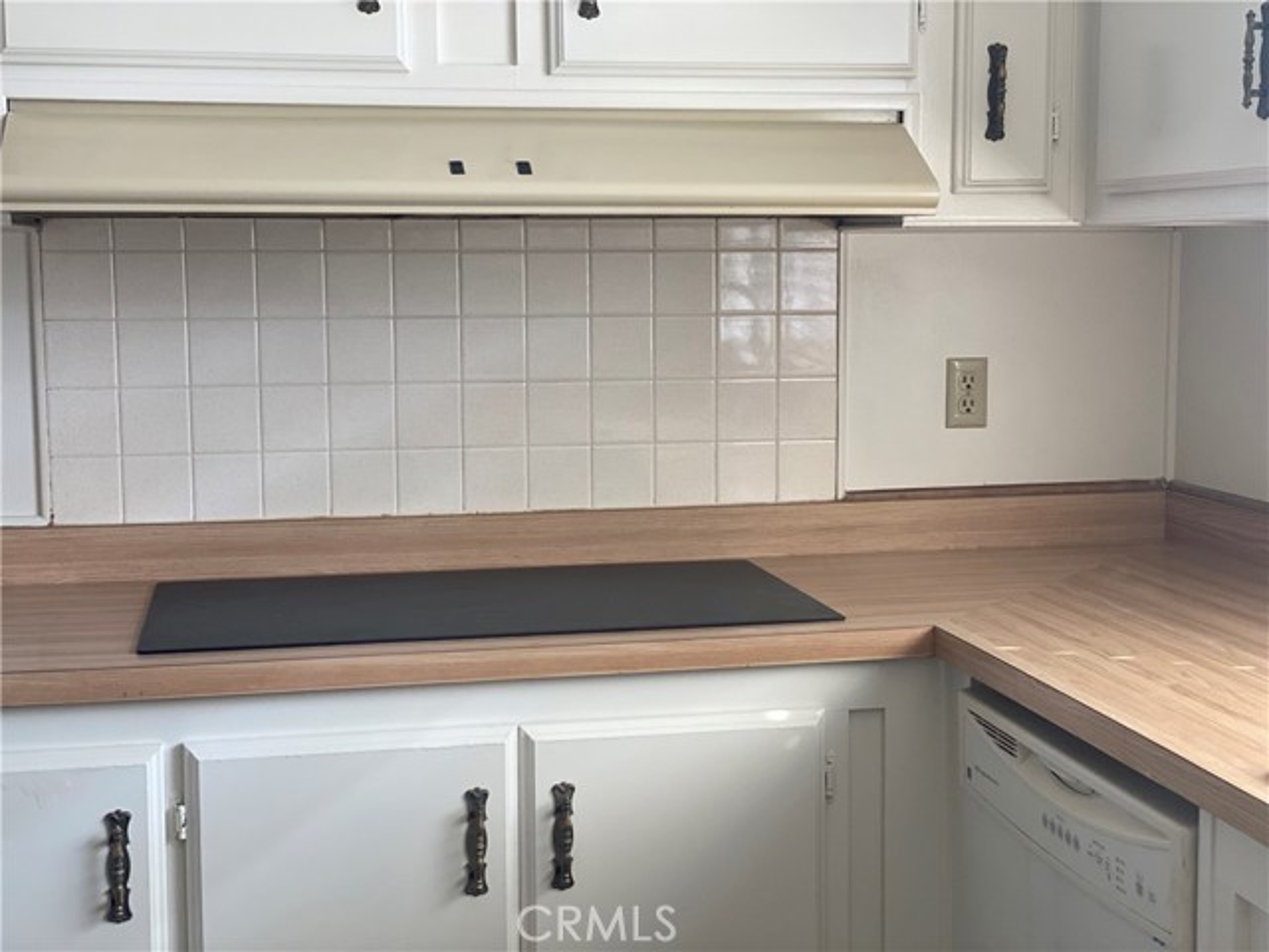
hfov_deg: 36.8
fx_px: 1906
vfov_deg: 28.0
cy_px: 476
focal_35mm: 52
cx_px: 634
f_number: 2
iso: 100
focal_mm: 6
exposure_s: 1/120
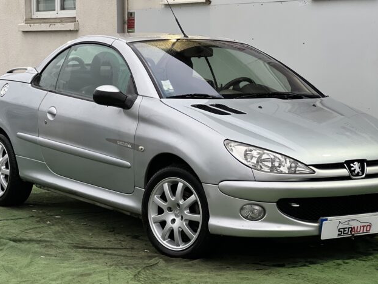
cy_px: 114
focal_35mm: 99
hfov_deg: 19.8
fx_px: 1081
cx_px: 201
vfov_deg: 14.9
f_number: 2.8
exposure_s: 1/100
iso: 160
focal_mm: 9
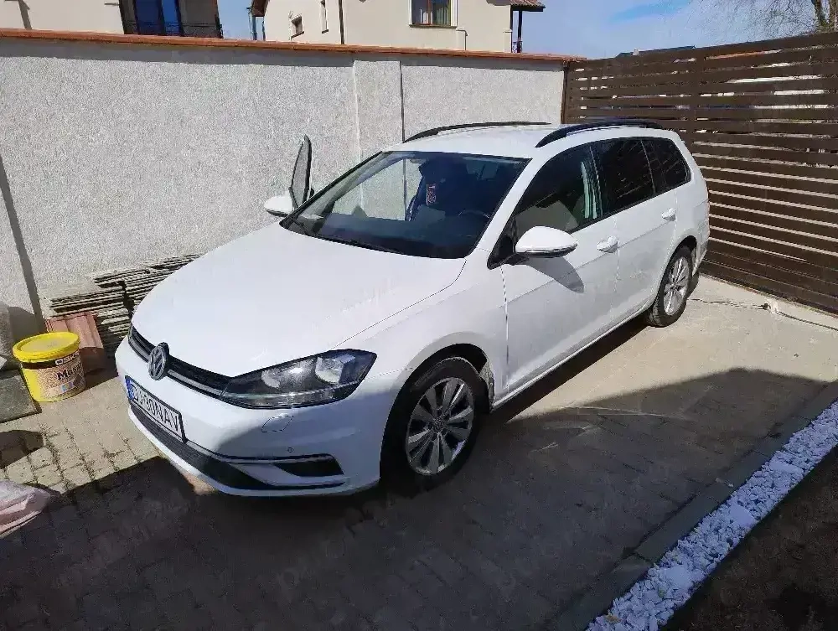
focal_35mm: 24
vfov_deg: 56.9
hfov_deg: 71.5
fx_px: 582
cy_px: 316
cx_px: 419
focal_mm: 5.56
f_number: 1.8
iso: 100
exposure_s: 1/3333
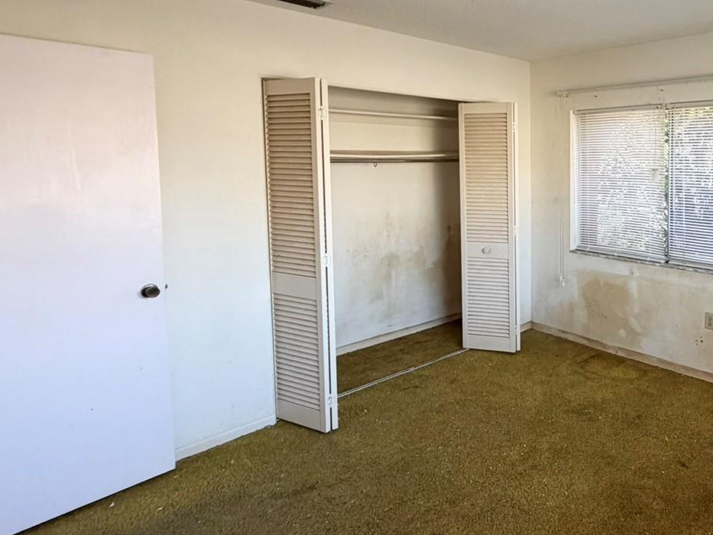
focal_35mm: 24
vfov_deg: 55.9
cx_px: 602
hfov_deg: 63.2
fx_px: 494
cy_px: 189
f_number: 2.2
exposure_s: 1/121
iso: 320
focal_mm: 2.22
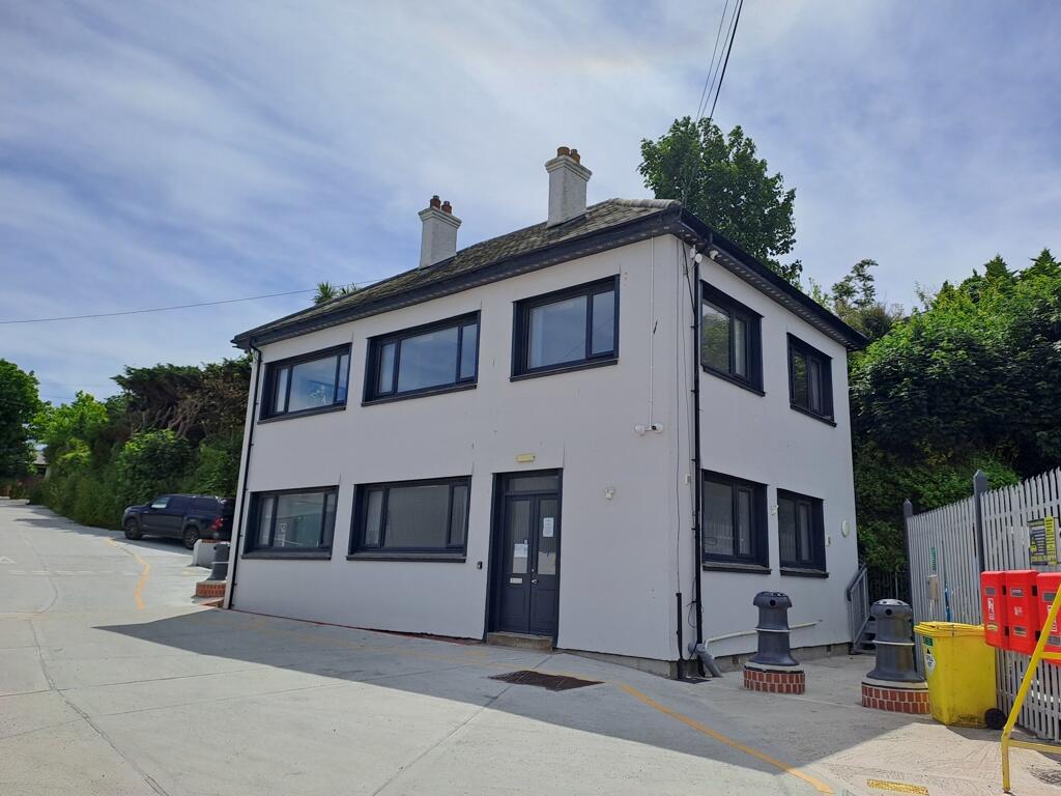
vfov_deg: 54.9
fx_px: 766
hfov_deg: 69.4
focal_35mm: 25
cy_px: 398
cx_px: 530
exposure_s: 1/3425
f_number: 1.8
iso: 32
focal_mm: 4.65
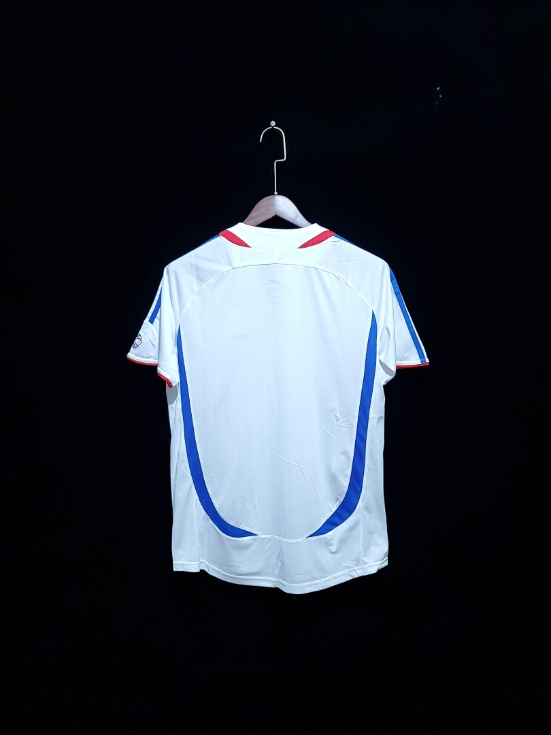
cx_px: 276
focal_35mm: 26
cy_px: 368
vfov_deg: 67.3
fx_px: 552
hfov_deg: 53.1
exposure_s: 1/30
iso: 250
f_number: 1.5
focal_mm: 4.3
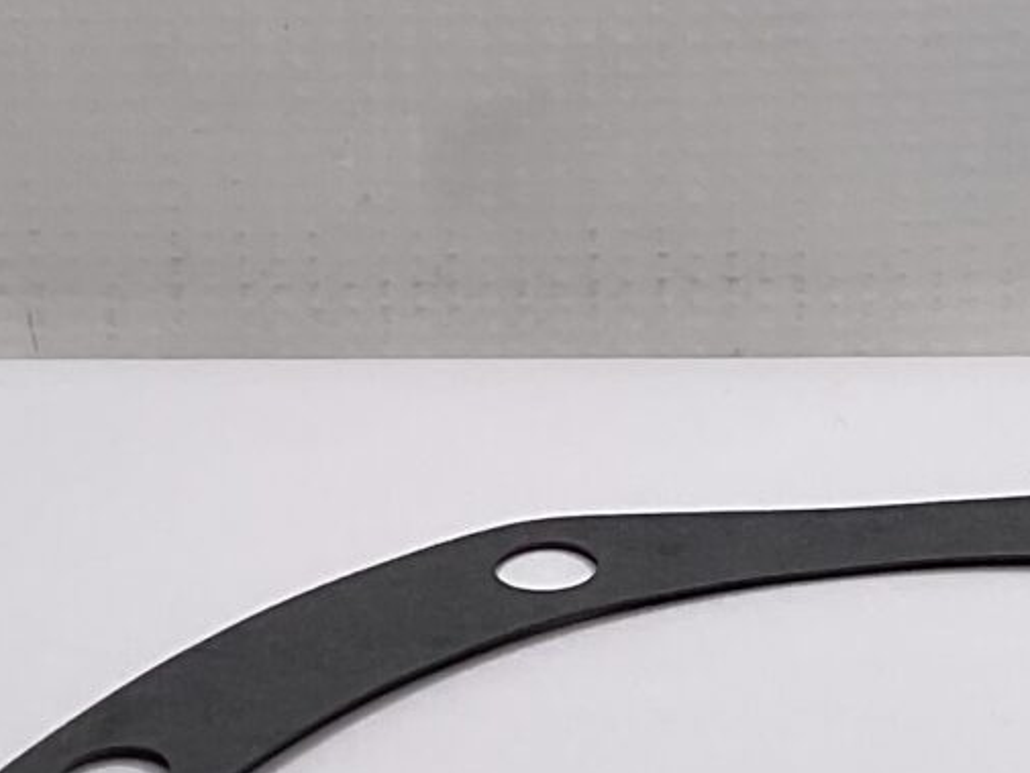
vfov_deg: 10.0
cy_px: 732
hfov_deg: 13.3
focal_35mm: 147
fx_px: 4375
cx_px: 857
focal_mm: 3
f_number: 1.8
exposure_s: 1/152
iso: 16
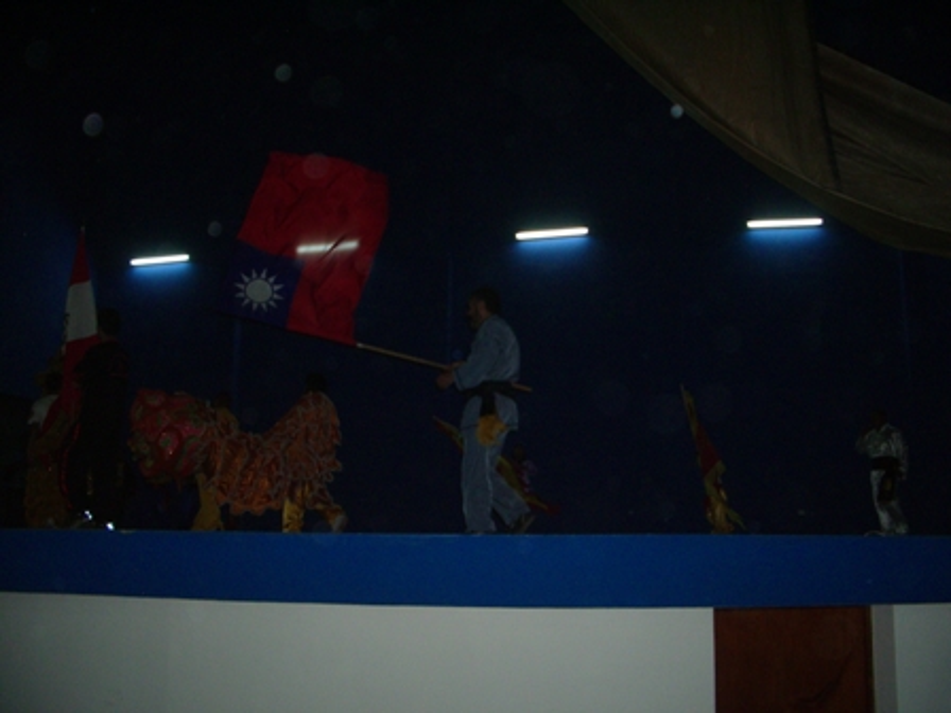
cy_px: 356
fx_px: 962
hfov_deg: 52.6
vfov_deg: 40.7
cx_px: 476
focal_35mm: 35
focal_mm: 5.8
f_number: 2.6
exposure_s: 1/60
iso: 200
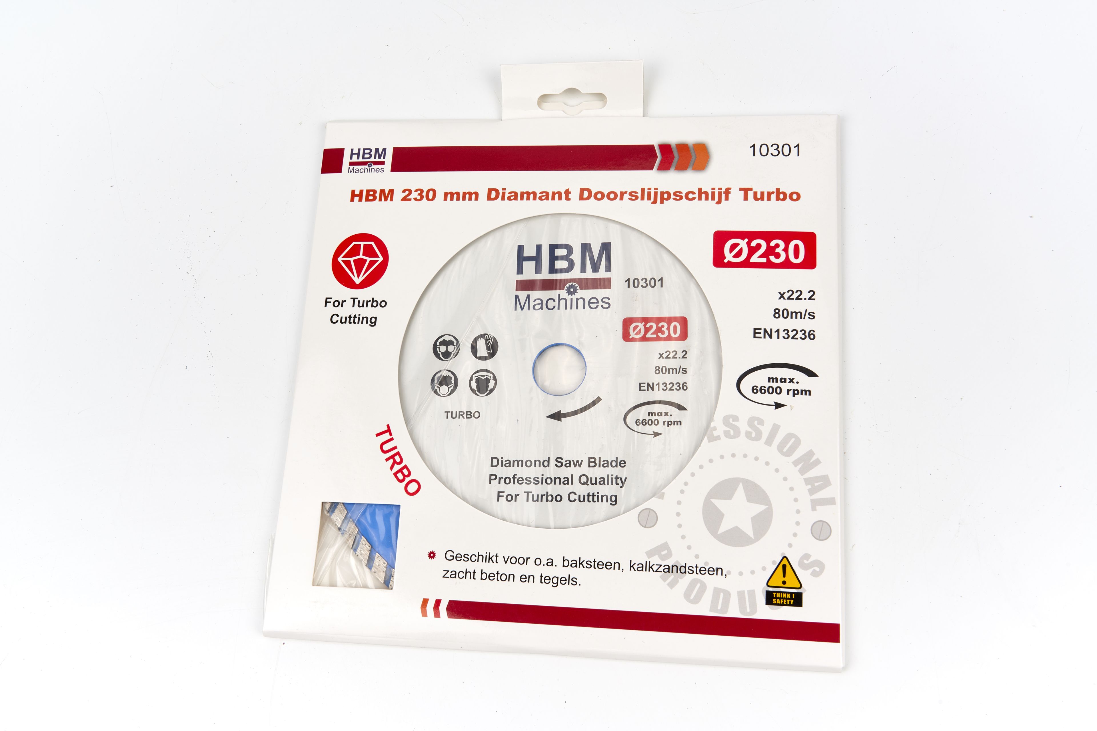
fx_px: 1036
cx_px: 548
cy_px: 366
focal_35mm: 34
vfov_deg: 38.9
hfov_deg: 55.8
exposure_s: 1/125
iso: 80
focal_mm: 34
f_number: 20
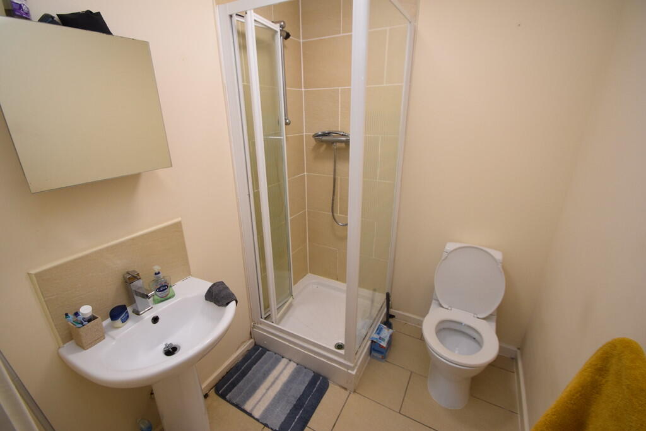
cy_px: 216
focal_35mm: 15
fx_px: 269
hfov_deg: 100.4
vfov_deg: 77.3
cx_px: 323
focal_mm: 10
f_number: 5
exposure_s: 1/100
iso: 800
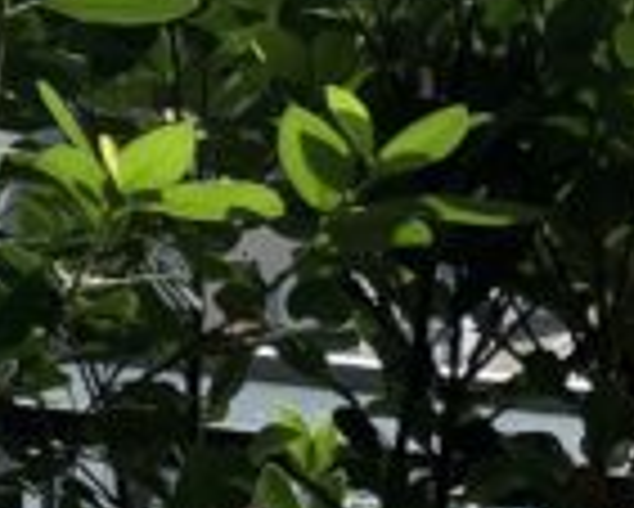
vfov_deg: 7.7
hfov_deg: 9.3
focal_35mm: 199
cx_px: -490
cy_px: -216
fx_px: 3737
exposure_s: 1/2558
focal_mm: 3.99
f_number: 1.8
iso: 32
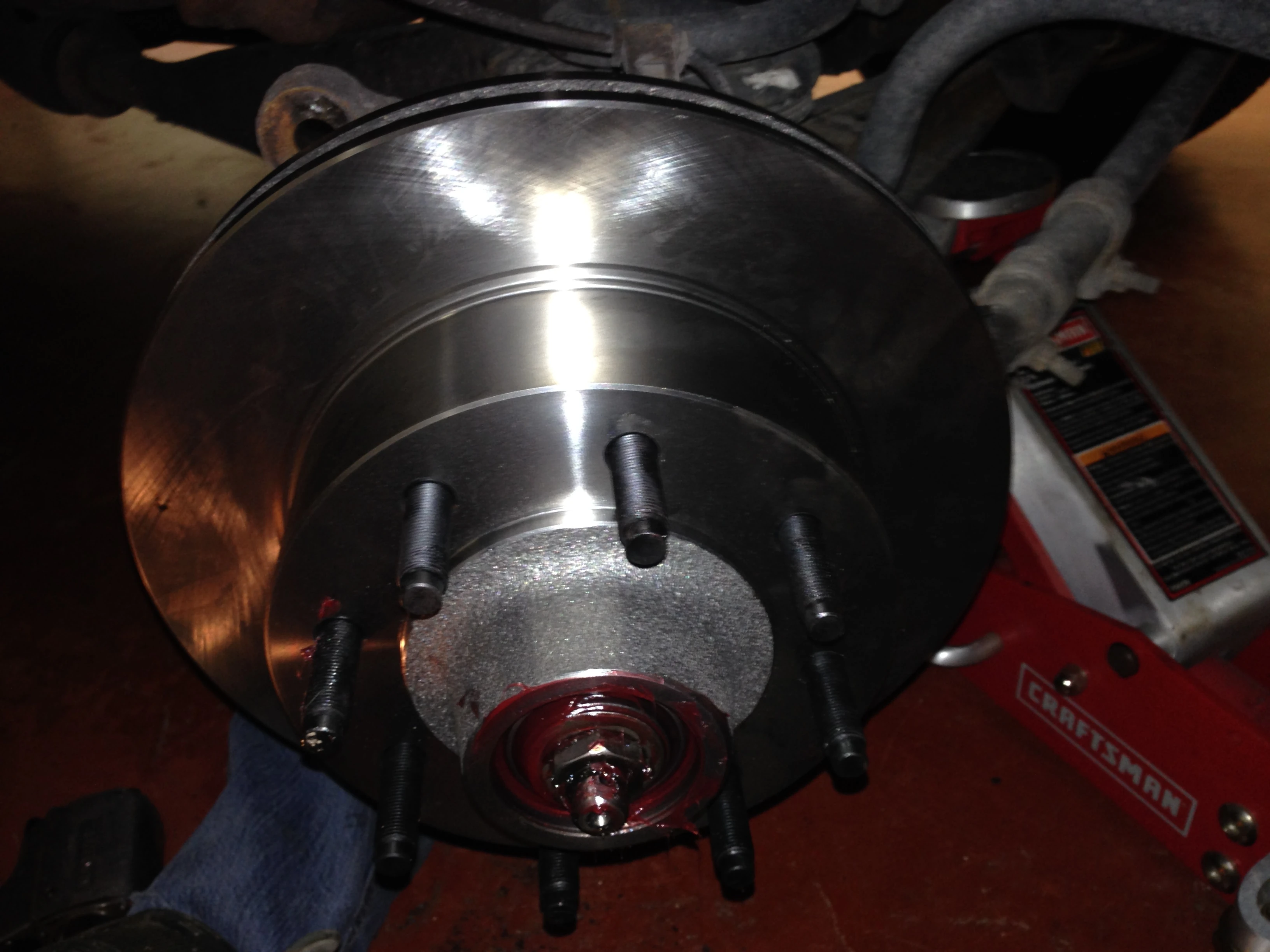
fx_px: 1211
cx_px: 635
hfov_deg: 55.4
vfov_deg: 42.9
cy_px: 476
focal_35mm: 33
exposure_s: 1/16
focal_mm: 4.12
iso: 80
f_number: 2.4
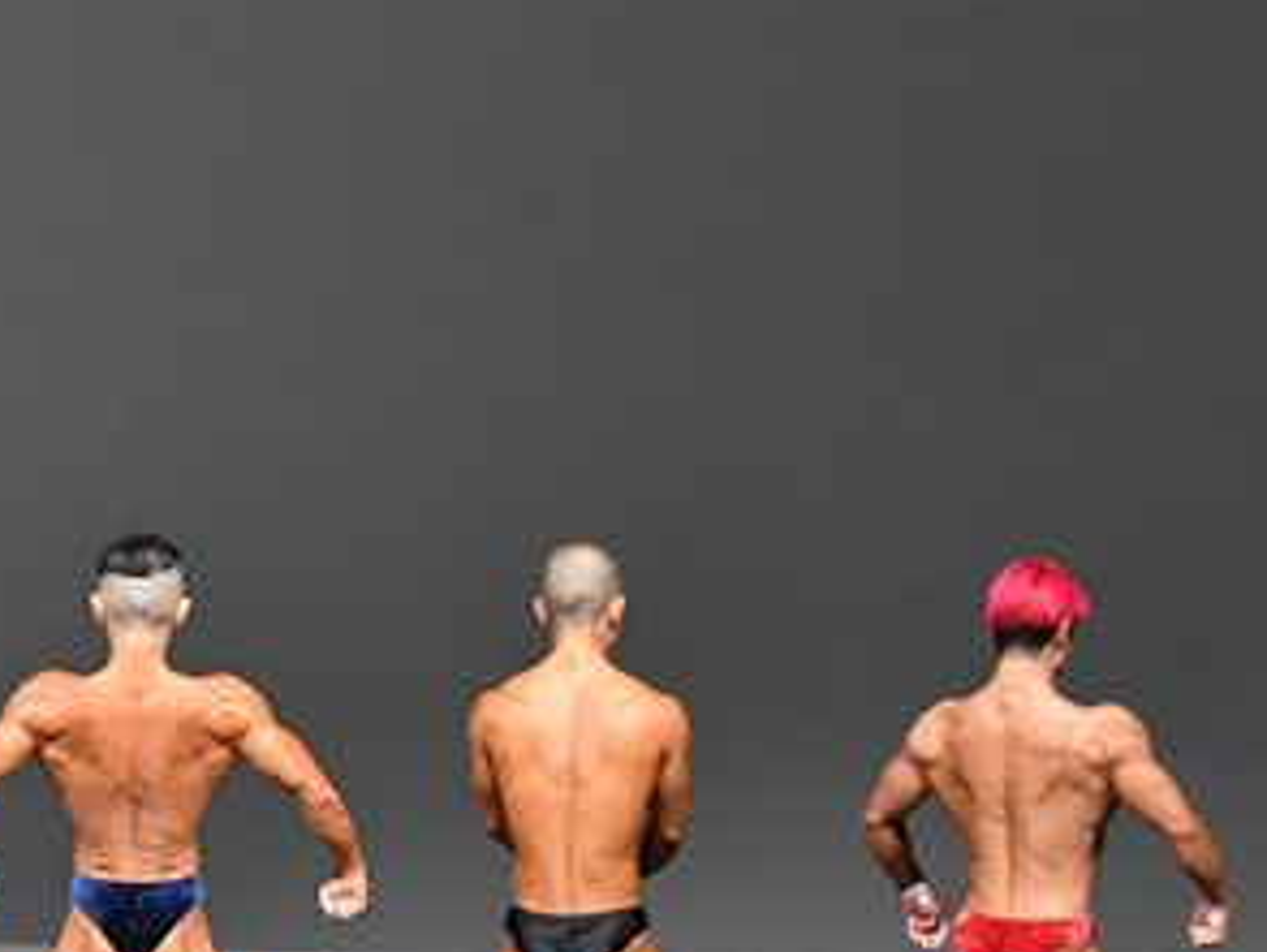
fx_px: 13627
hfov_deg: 5.3
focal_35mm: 372
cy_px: 784
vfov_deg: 4.0
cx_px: -119
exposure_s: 1/400
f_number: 5.6
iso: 5000
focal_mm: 98
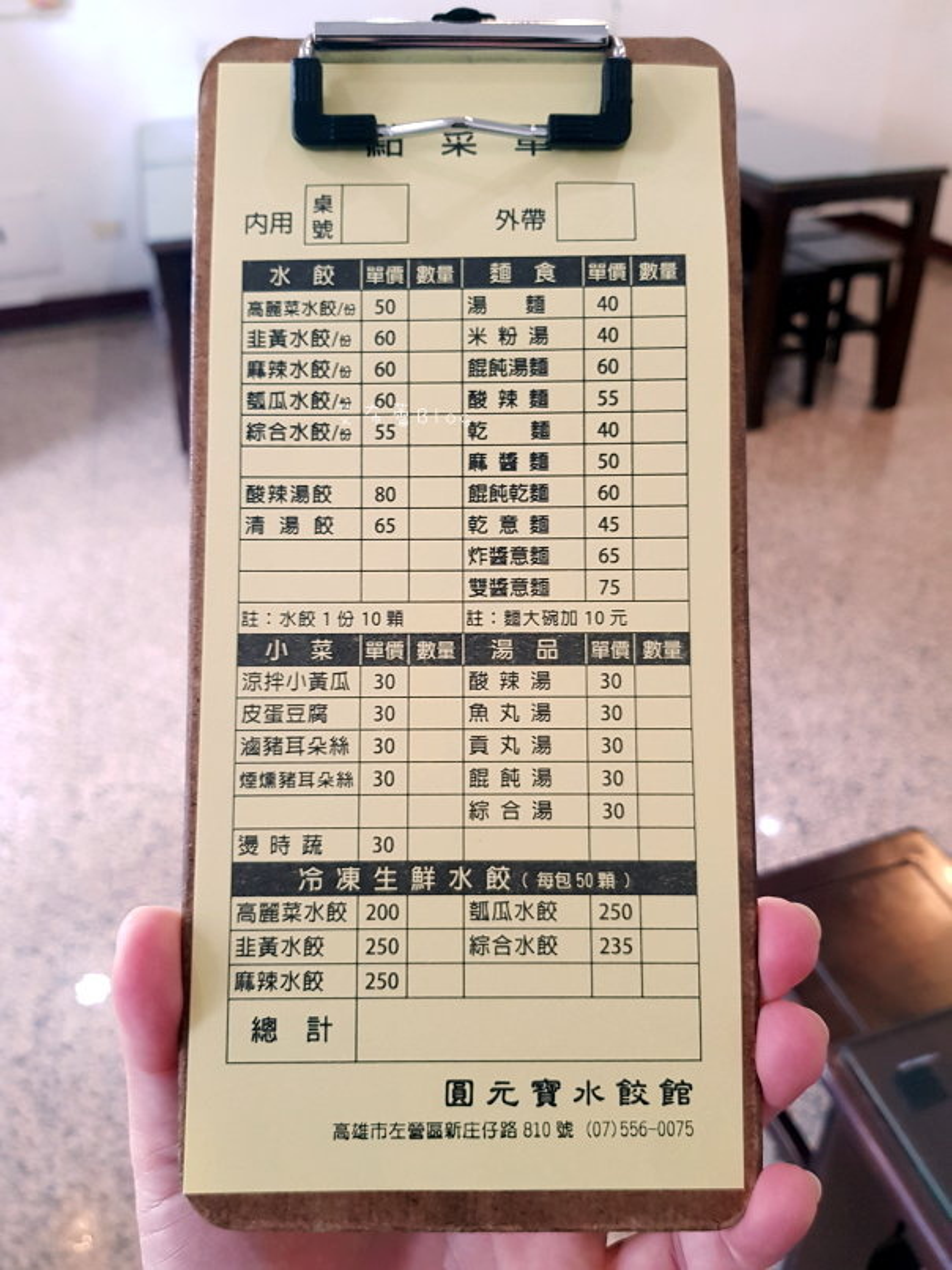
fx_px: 954
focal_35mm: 26
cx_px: 476
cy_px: 635
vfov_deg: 67.3
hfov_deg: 53.0
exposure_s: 1/30
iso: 160
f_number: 1.7
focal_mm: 4.3
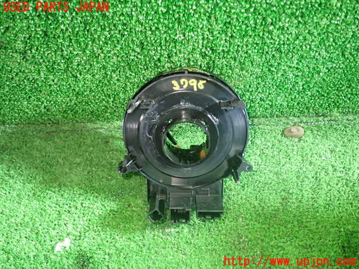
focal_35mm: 32
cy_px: 134
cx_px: 180
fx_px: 332
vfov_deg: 44.2
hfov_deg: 56.8
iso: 640
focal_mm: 5.79
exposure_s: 1/30
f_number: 2.4
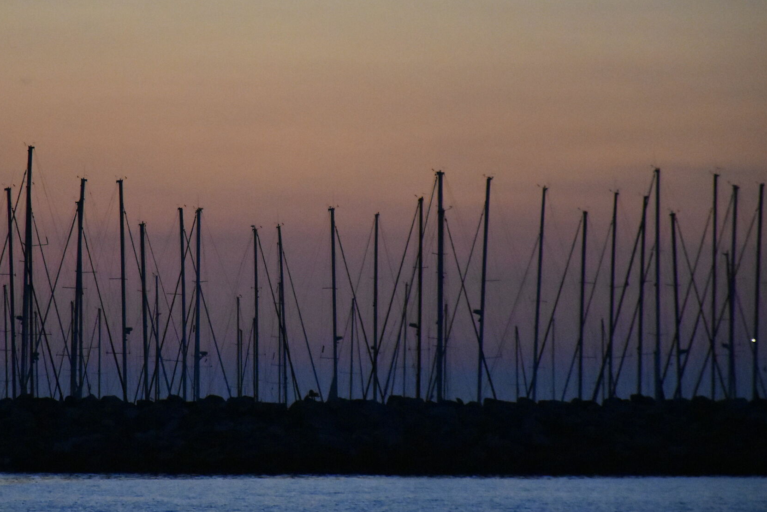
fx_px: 6456
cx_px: 233
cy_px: 199
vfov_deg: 4.5
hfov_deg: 6.8
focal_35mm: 303
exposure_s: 1/250
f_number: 5.6
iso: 7200
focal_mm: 140
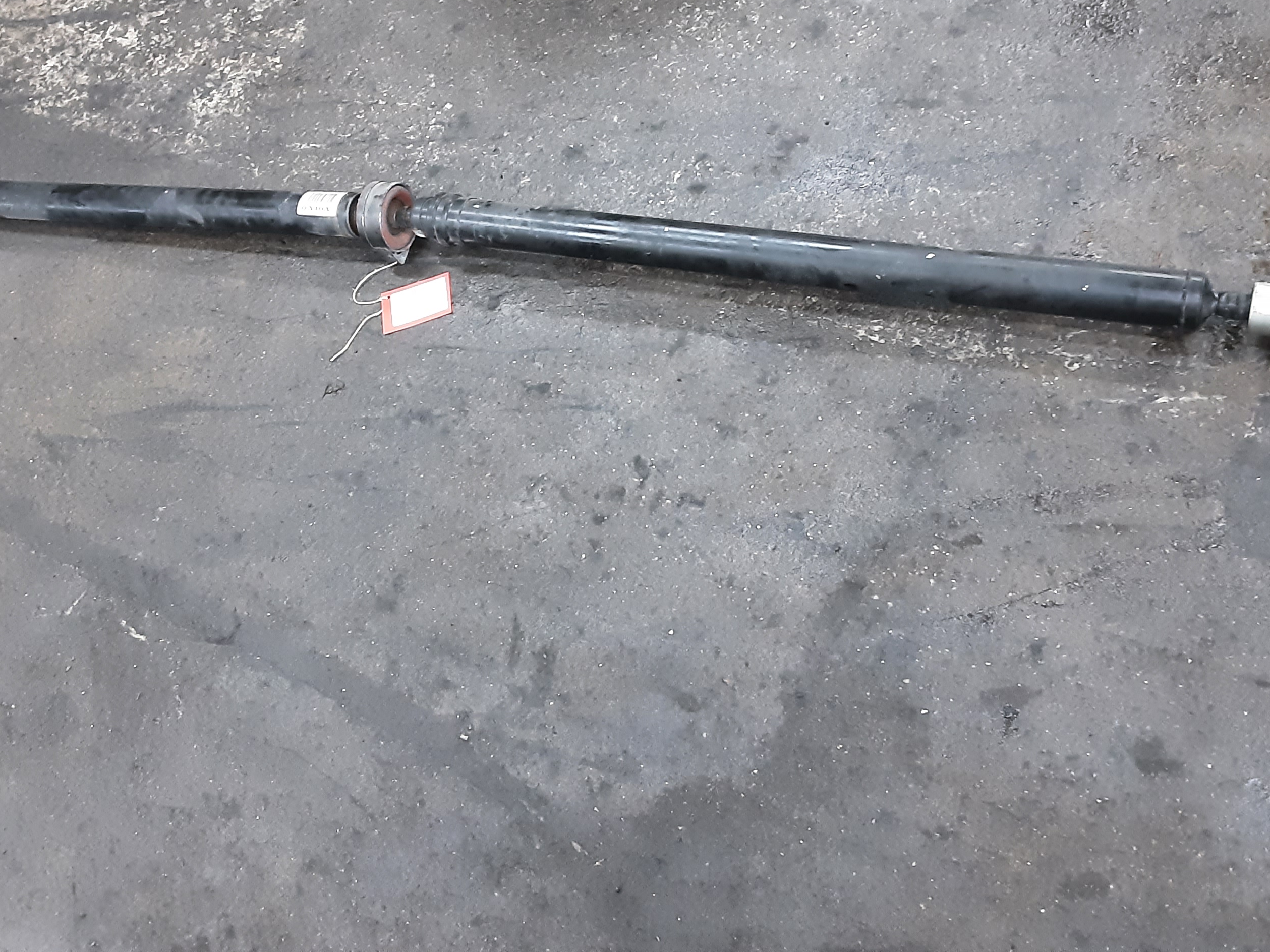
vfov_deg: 40.3
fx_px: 1284
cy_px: 336
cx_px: 586
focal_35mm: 35
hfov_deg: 52.6
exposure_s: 1/20
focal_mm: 2.91
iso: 400
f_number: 1.9
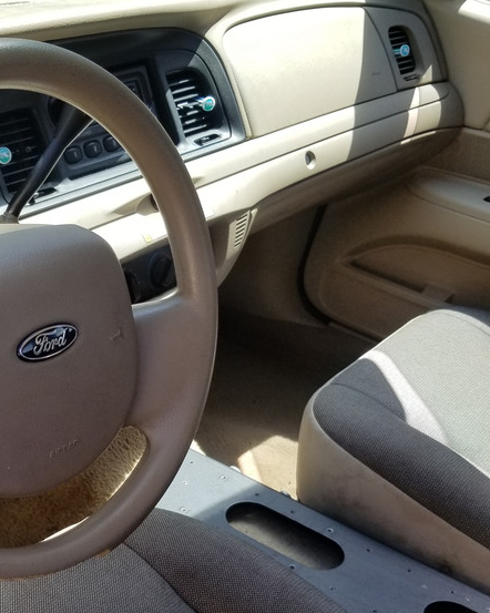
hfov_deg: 30.3
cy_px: 428
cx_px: 116
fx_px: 889
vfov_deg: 37.5
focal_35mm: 49
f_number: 1.7
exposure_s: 1/524
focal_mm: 4.25
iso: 50
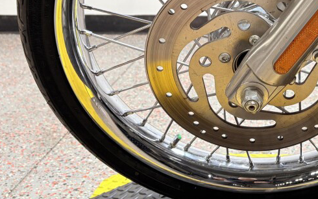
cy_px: -18
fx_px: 520
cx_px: 266
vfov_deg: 20.6
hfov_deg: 32.8
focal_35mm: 60
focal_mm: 5.96
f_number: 1.6
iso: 50
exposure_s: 1/120
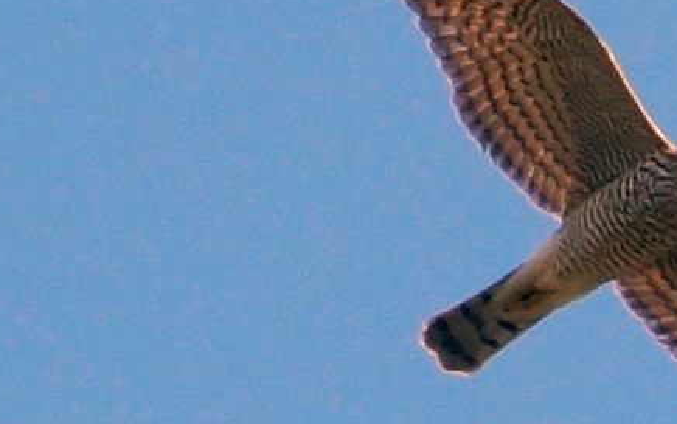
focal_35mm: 1472
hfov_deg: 1.4
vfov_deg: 0.9
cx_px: 766
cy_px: 186
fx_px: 27173
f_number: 8
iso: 400
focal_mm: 600
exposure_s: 1/1250
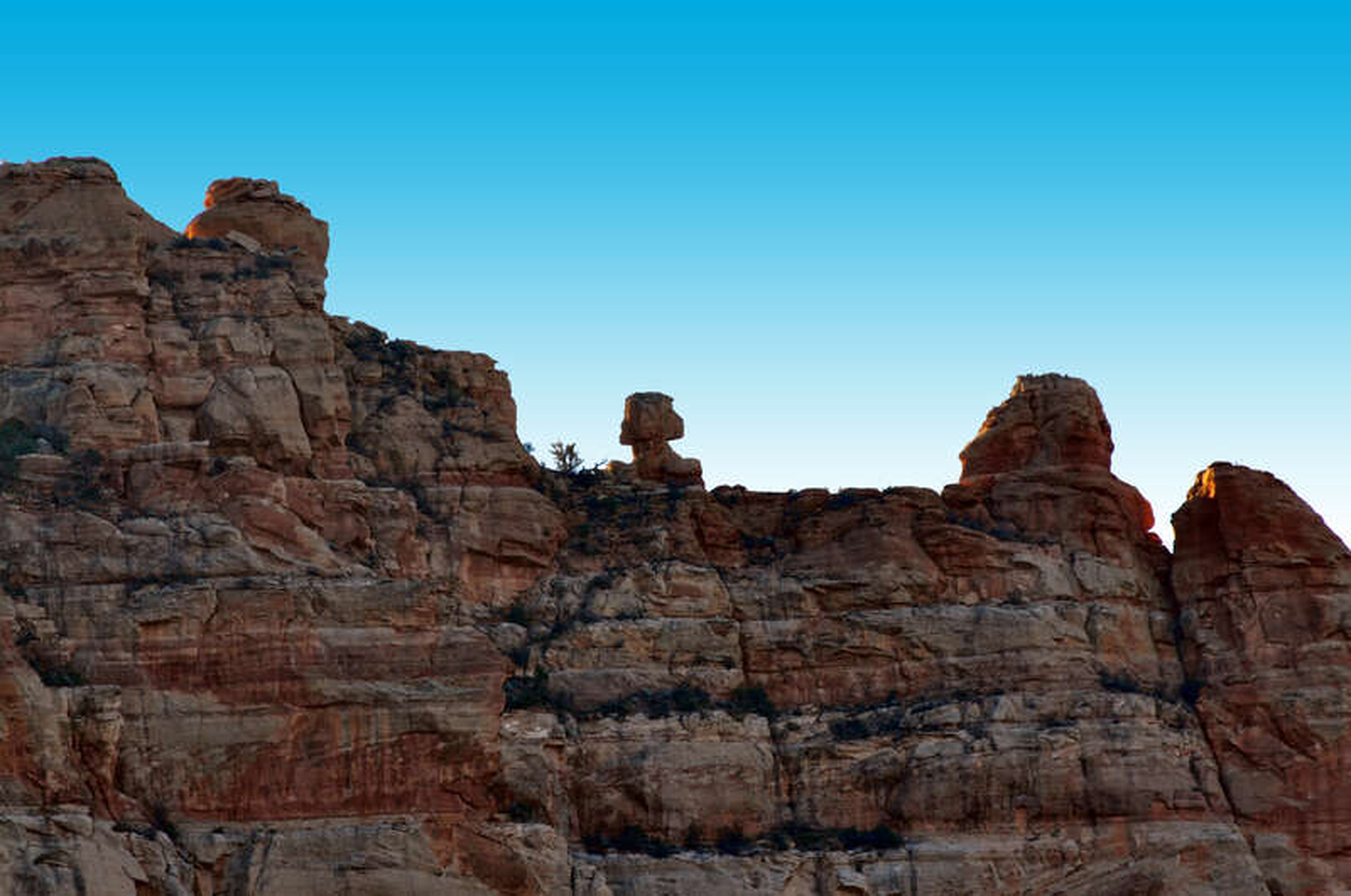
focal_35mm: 450
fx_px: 16863
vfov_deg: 3.0
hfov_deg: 4.6
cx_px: 676
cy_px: 448
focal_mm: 300
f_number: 9
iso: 200
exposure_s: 1/125
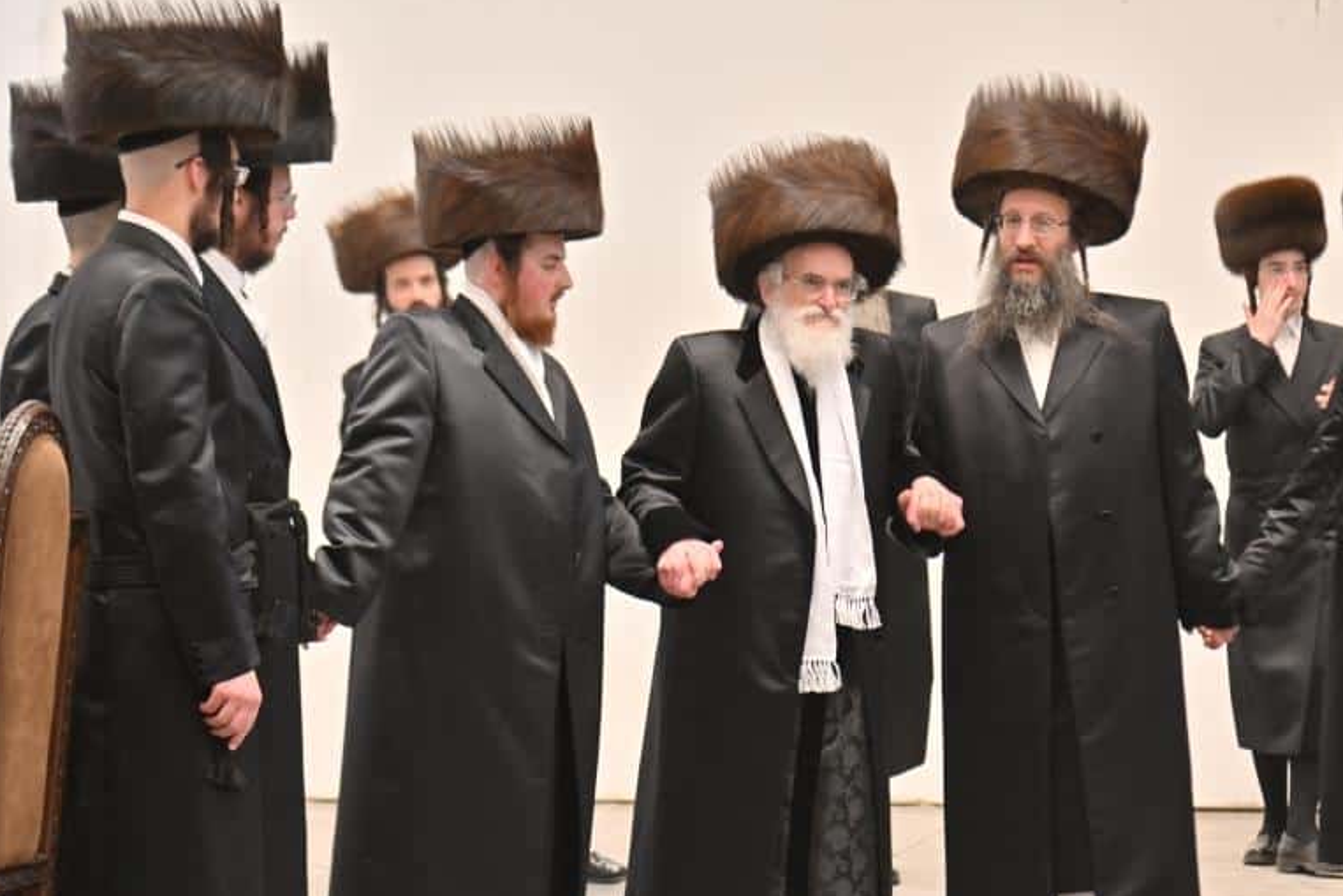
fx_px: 5261
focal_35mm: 141
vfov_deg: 9.7
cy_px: 562
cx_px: 766
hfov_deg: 14.5
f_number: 4
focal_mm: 105
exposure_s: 1/160
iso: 500
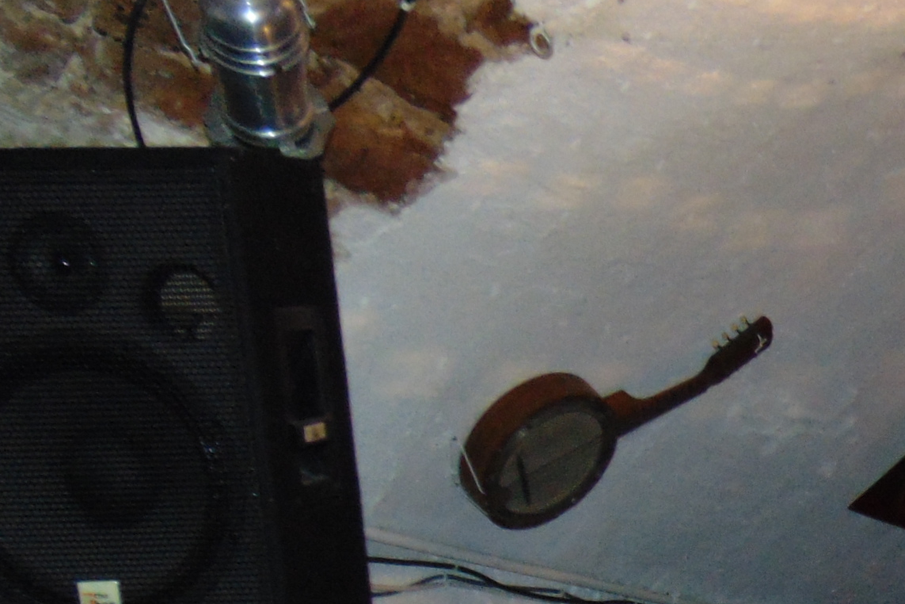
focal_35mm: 83
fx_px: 2086
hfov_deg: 22.4
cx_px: 1108
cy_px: 899
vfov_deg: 15.2
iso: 200
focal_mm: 4.5
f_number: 3
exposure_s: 1/8
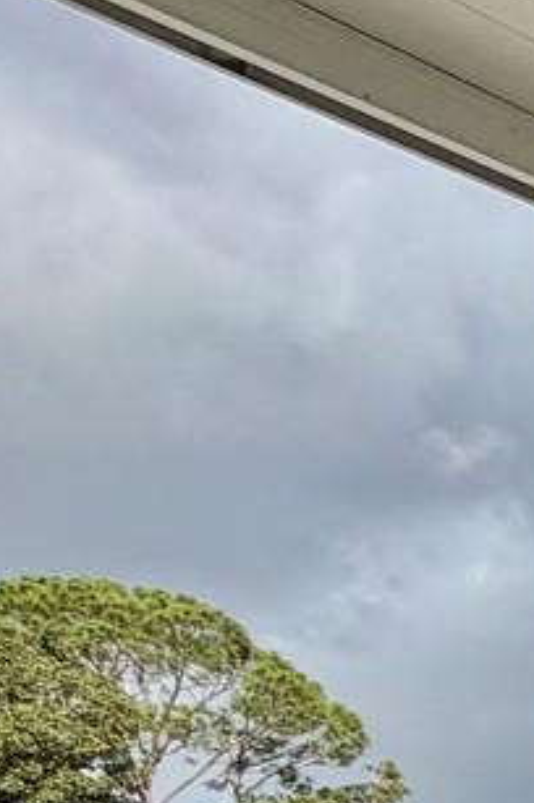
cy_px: 1174
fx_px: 1695
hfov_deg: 10.1
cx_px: 1785
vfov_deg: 22.4
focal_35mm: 76
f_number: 2.2
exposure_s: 1/770
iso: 32
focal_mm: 2.22
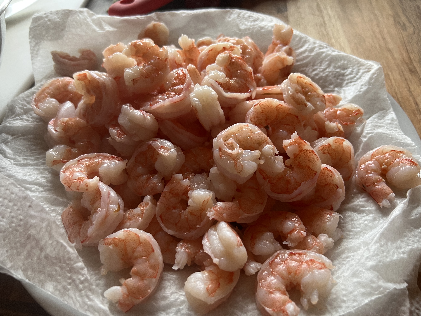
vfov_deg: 53.1
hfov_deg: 67.3
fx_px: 316
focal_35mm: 26
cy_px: 158
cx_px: 210
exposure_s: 1/60
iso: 160
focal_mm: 5.7
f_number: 1.5
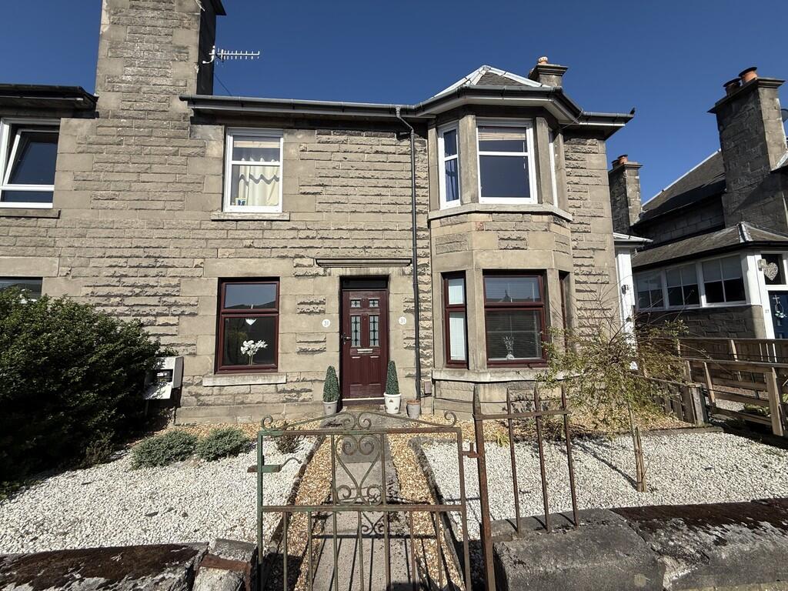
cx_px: 394
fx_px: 319
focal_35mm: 14
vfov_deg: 85.7
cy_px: 296
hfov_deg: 102.1
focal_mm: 2.22
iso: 50
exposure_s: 1/2717
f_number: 2.2
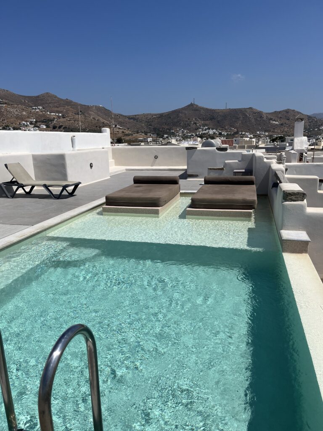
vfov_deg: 67.3
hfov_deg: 53.1
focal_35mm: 26
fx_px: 323
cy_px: 216
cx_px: 162
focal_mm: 5.1
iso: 50
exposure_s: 1/10870
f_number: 1.6
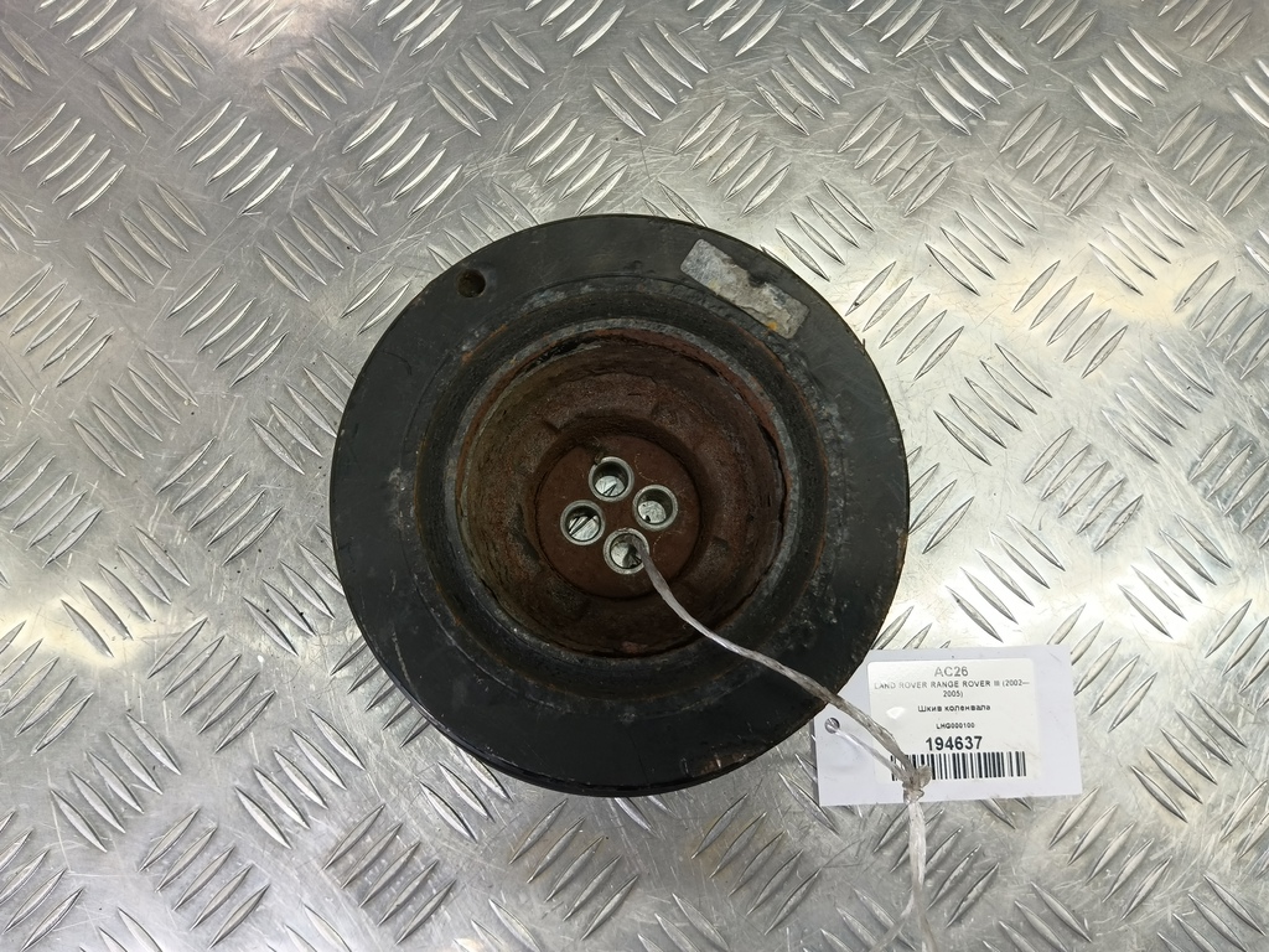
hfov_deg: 73.9
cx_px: 634
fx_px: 843
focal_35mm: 23
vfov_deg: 58.9
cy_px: 476
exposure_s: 1/50
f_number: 1.6
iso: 115
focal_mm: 4.11
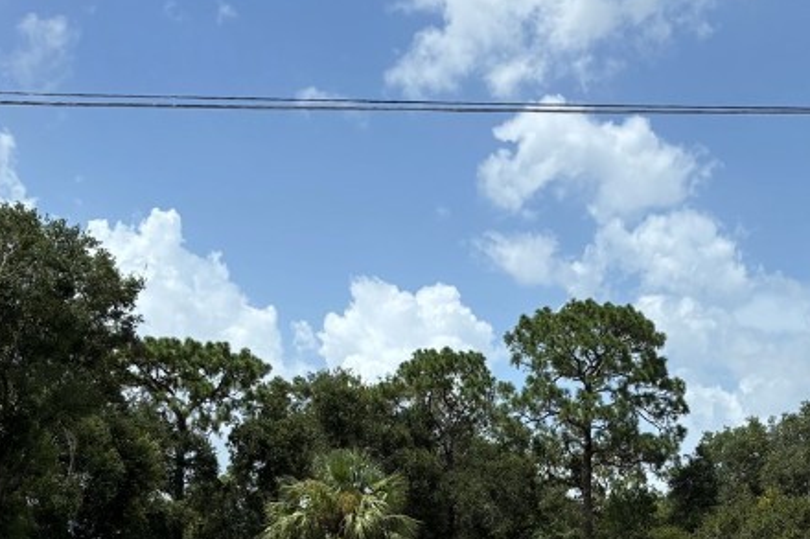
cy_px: 550
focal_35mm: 63
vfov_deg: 20.8
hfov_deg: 31.7
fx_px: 1417
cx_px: 521
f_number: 1.6
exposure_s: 1/3788
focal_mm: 5.96
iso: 50
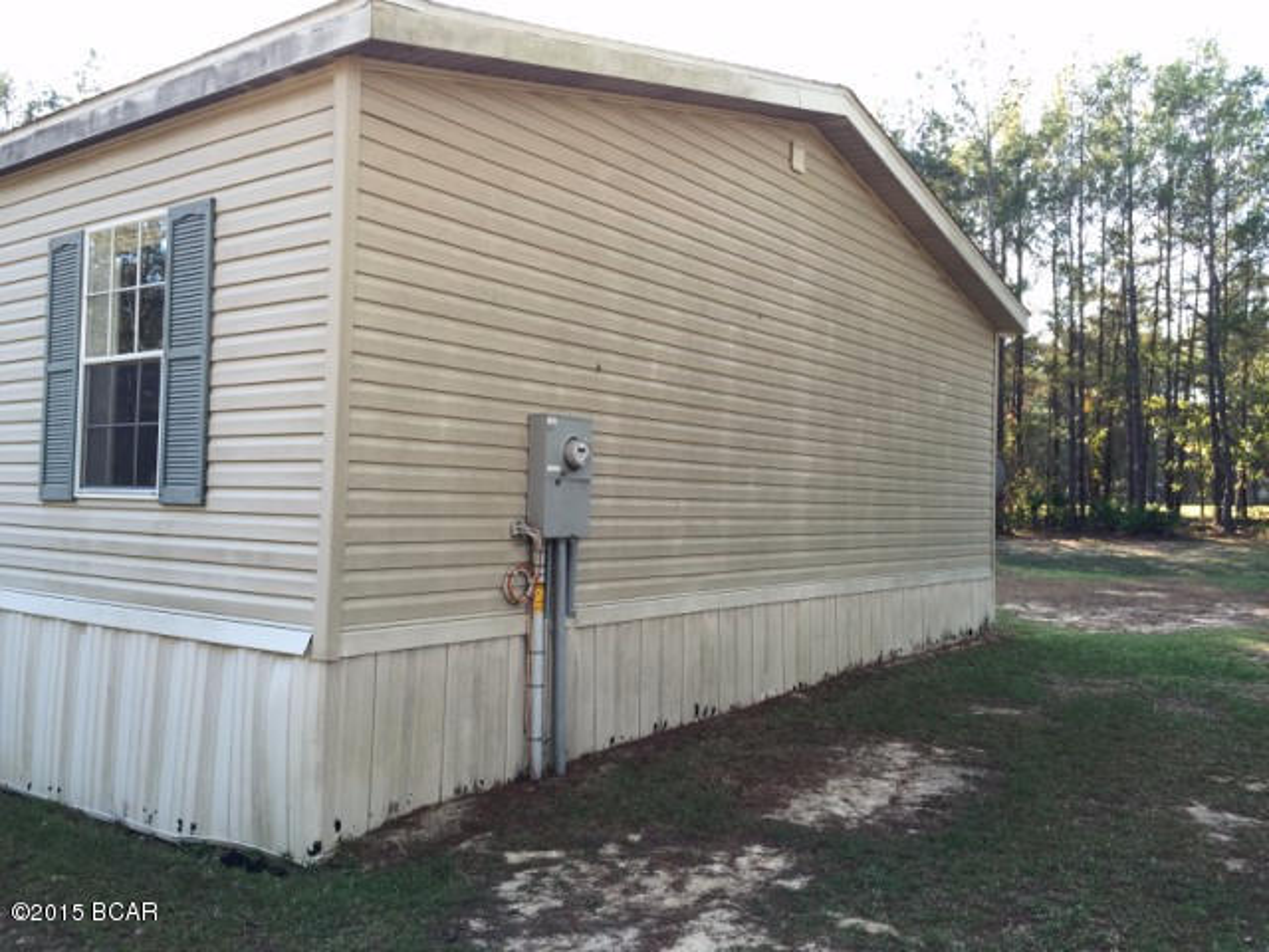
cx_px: 634
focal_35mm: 29
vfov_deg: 48.2
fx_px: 1063
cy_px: 476
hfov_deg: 61.7
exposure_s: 1/120
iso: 32
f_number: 2.2
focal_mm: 4.15
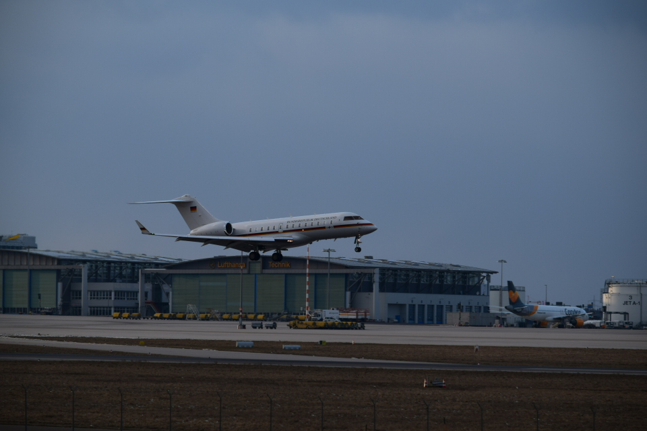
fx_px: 3774
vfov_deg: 6.5
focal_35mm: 210
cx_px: 324
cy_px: 216
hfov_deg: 9.8
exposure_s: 1/640
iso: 200
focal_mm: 140
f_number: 7.1
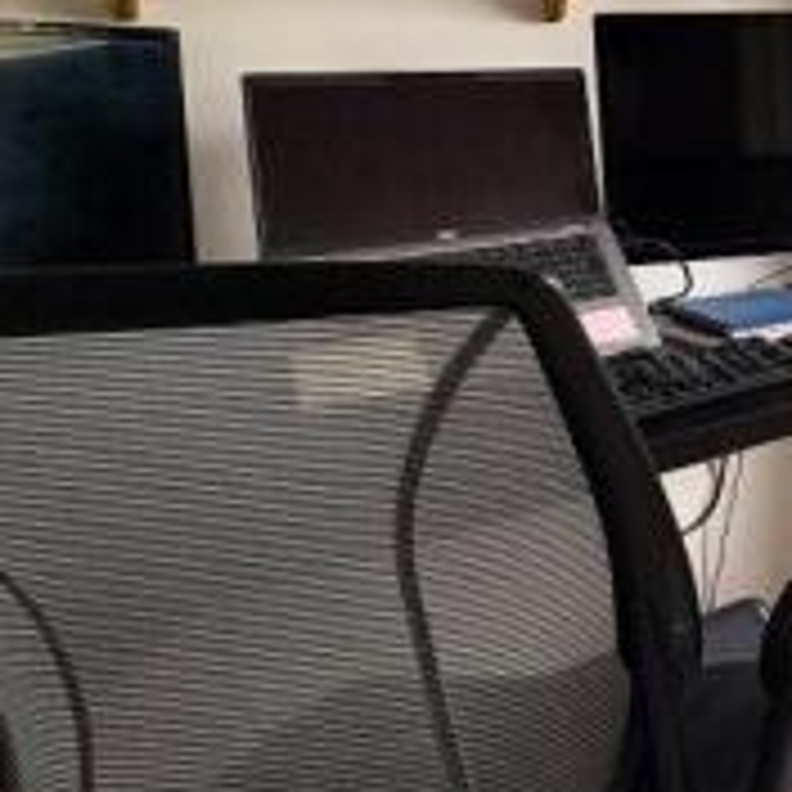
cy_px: 115
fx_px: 1061
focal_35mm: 41
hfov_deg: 25.7
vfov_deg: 38.7
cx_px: 1276
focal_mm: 2.22
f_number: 2.2
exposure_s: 1/60
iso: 250
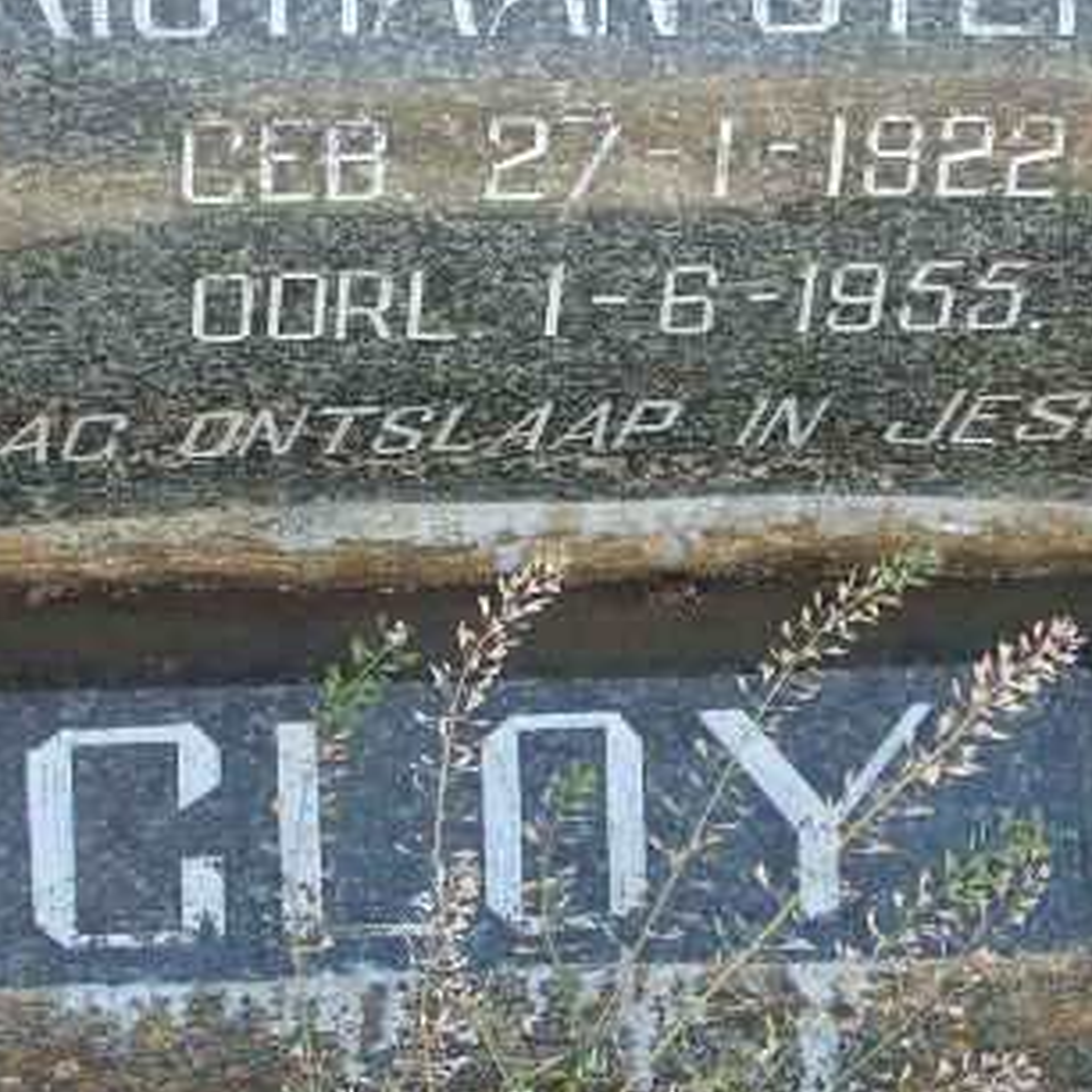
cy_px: 364
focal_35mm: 137
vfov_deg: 12.7
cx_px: 478
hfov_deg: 12.7
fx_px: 4890
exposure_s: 1/80
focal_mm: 12.2
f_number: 3.9
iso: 100
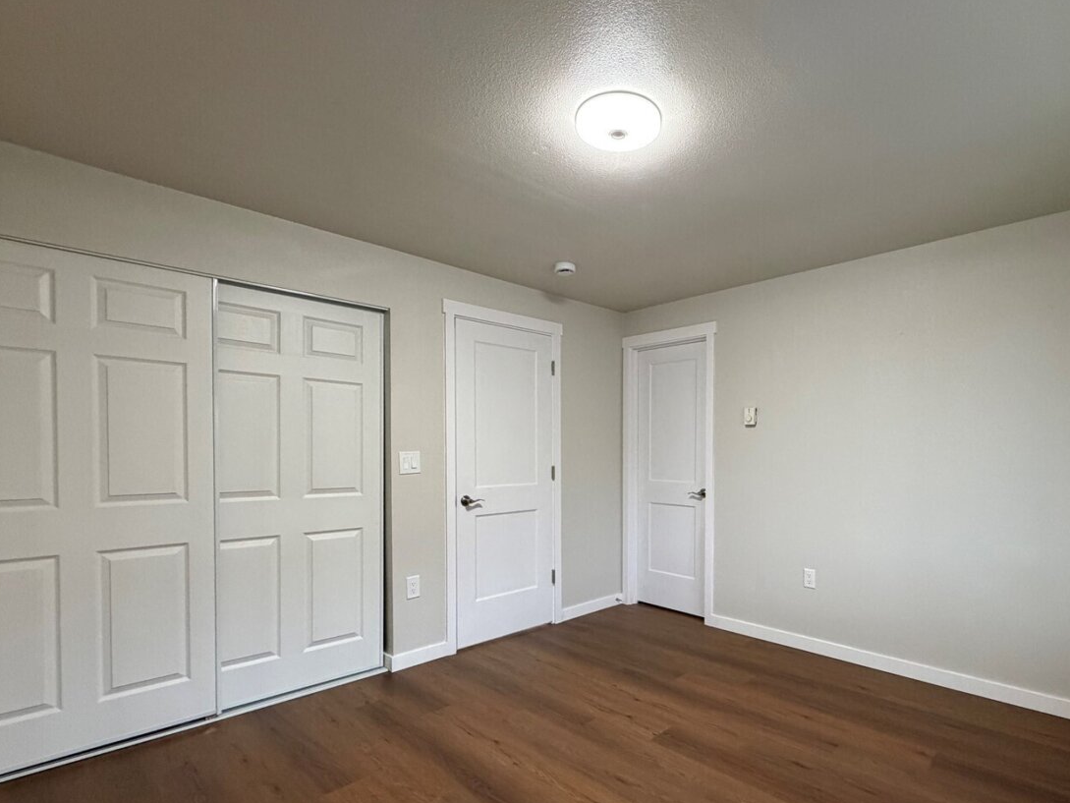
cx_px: 618
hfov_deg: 87.1
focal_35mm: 18
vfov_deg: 71.2
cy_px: 459
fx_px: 556
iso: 400
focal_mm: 2.22
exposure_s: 1/60
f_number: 2.2
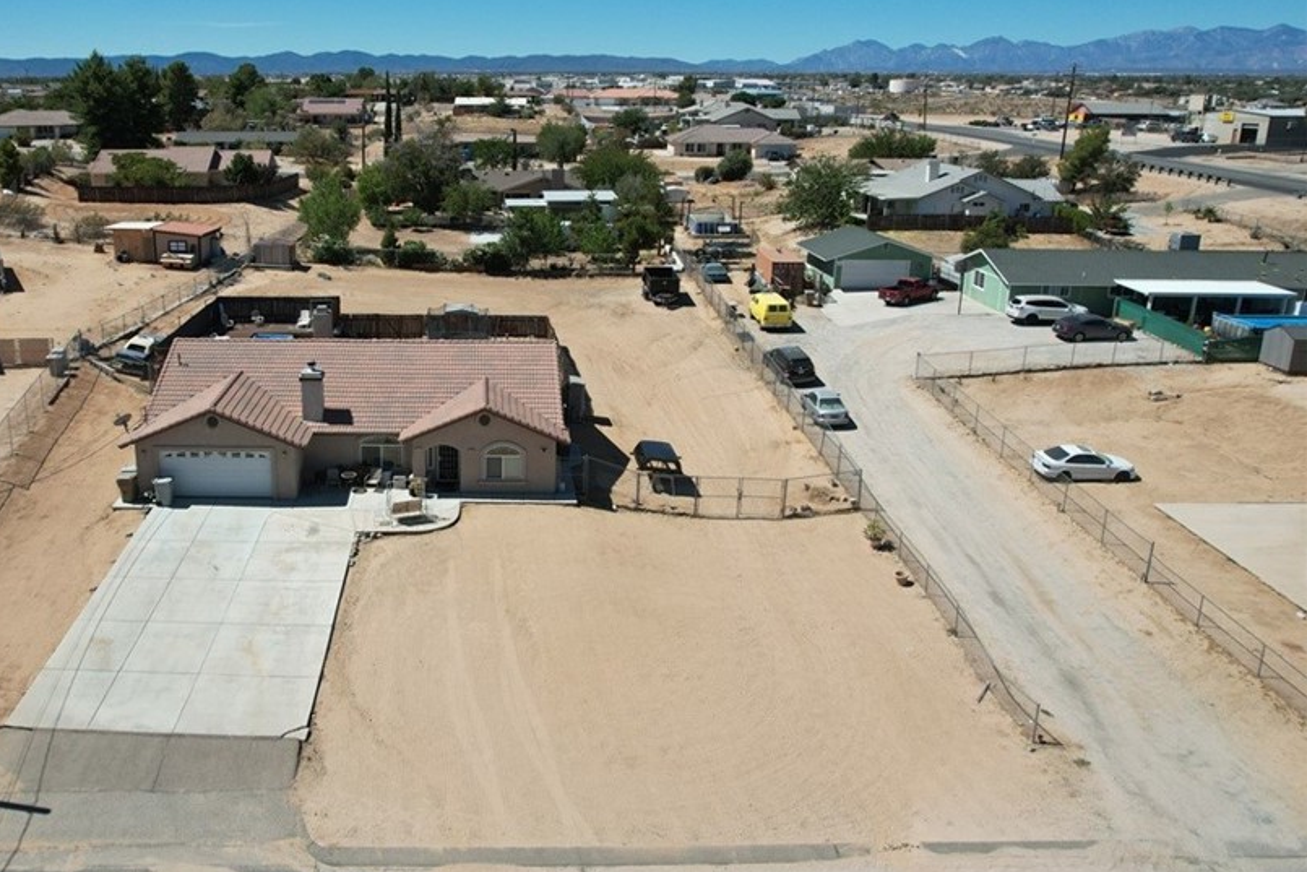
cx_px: 477
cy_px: 355
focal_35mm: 28
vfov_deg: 46.2
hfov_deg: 64.4
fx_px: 1017
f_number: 2.8
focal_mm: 8.38
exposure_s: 1/725
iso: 100
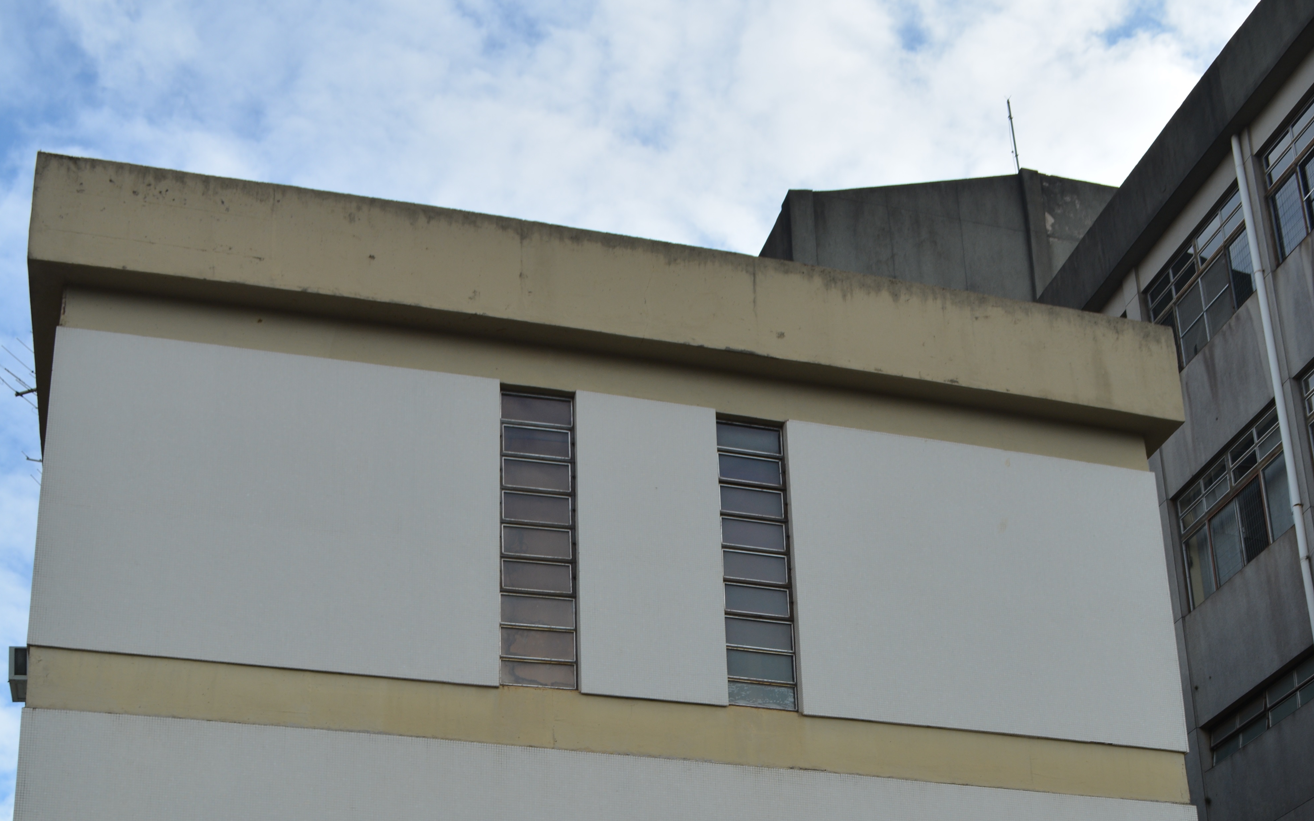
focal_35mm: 51
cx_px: 651
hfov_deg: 39.6
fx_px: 1826
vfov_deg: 23.6
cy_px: 926
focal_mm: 22
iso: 100
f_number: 8
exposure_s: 1/250
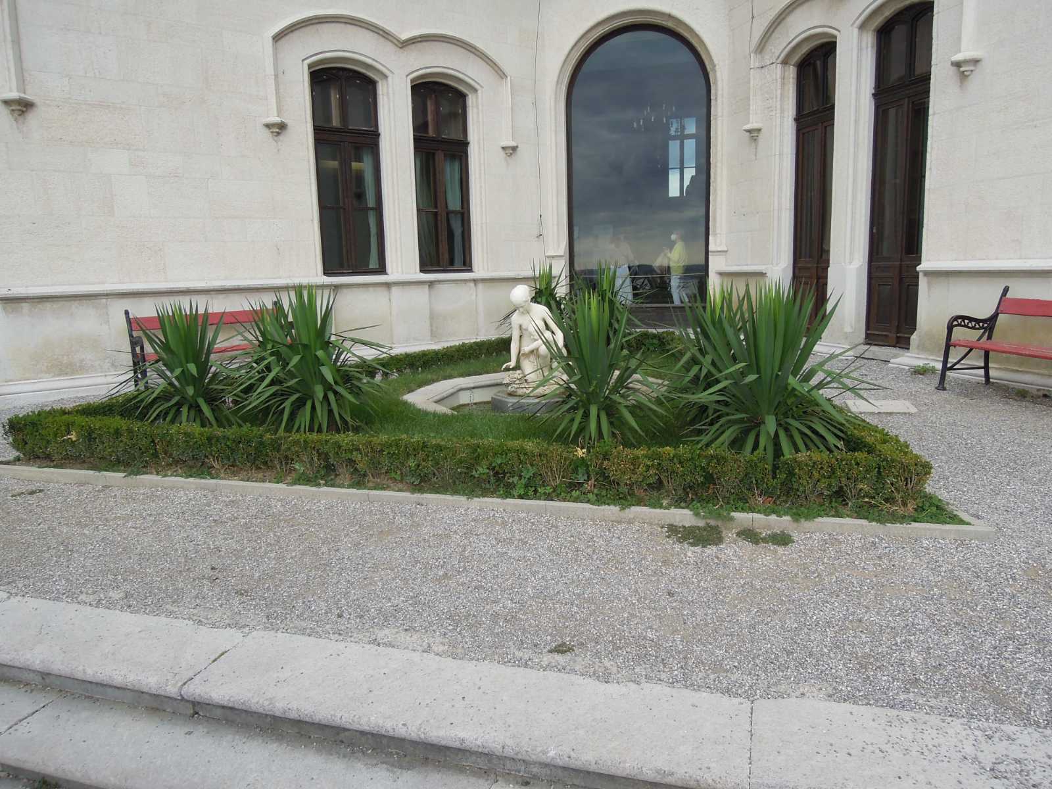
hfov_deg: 71.6
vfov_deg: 56.8
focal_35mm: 24
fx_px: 729
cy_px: 394
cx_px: 526
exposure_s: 1/1000
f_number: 2.8
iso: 160
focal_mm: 4.3
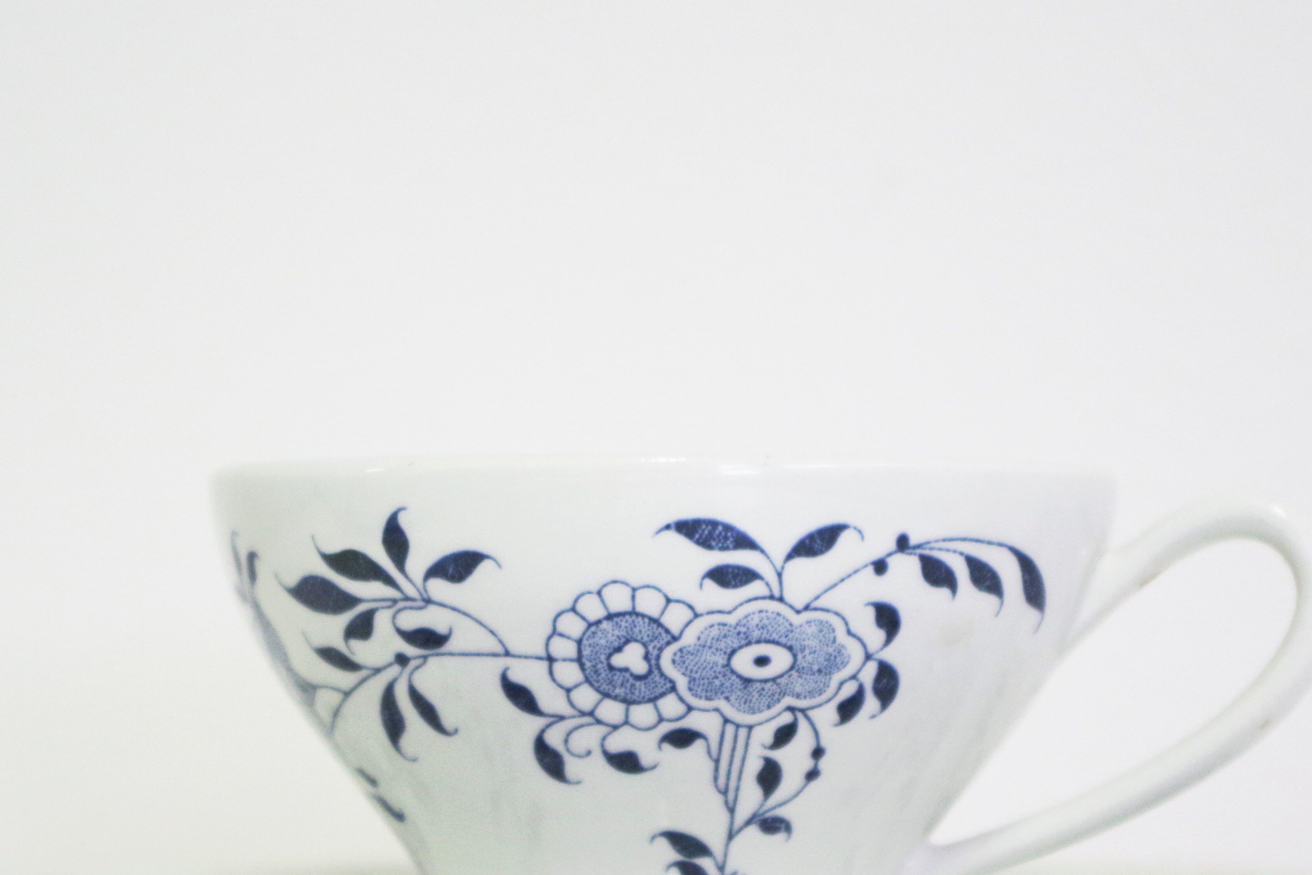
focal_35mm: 112
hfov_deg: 18.3
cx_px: 659
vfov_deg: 12.2
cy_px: 612
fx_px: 4082
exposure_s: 1/80
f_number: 4.5
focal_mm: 42.5
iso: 800
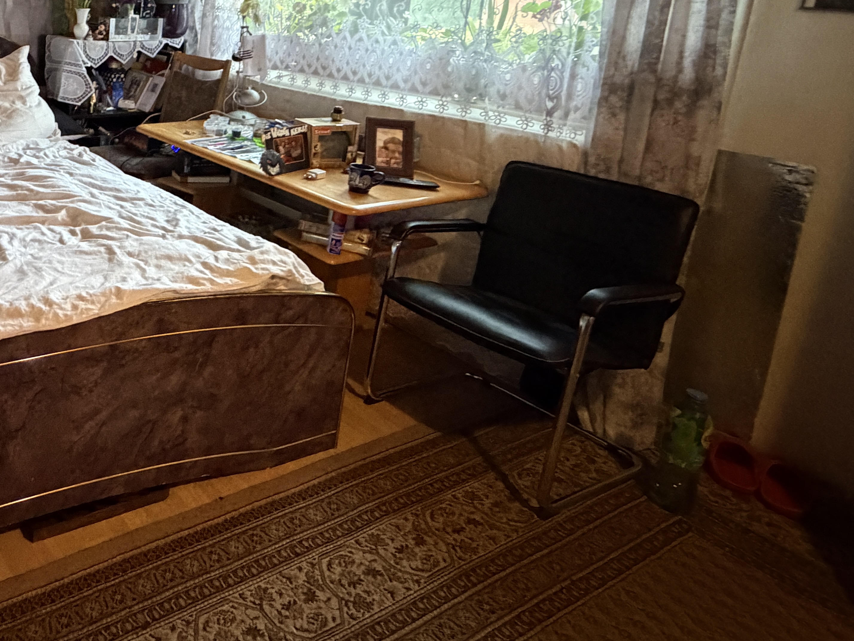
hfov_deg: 51.4
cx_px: 7
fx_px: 691
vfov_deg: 46.3
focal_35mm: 28
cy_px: 101
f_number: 2.2
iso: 1000
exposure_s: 1/50
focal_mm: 2.22
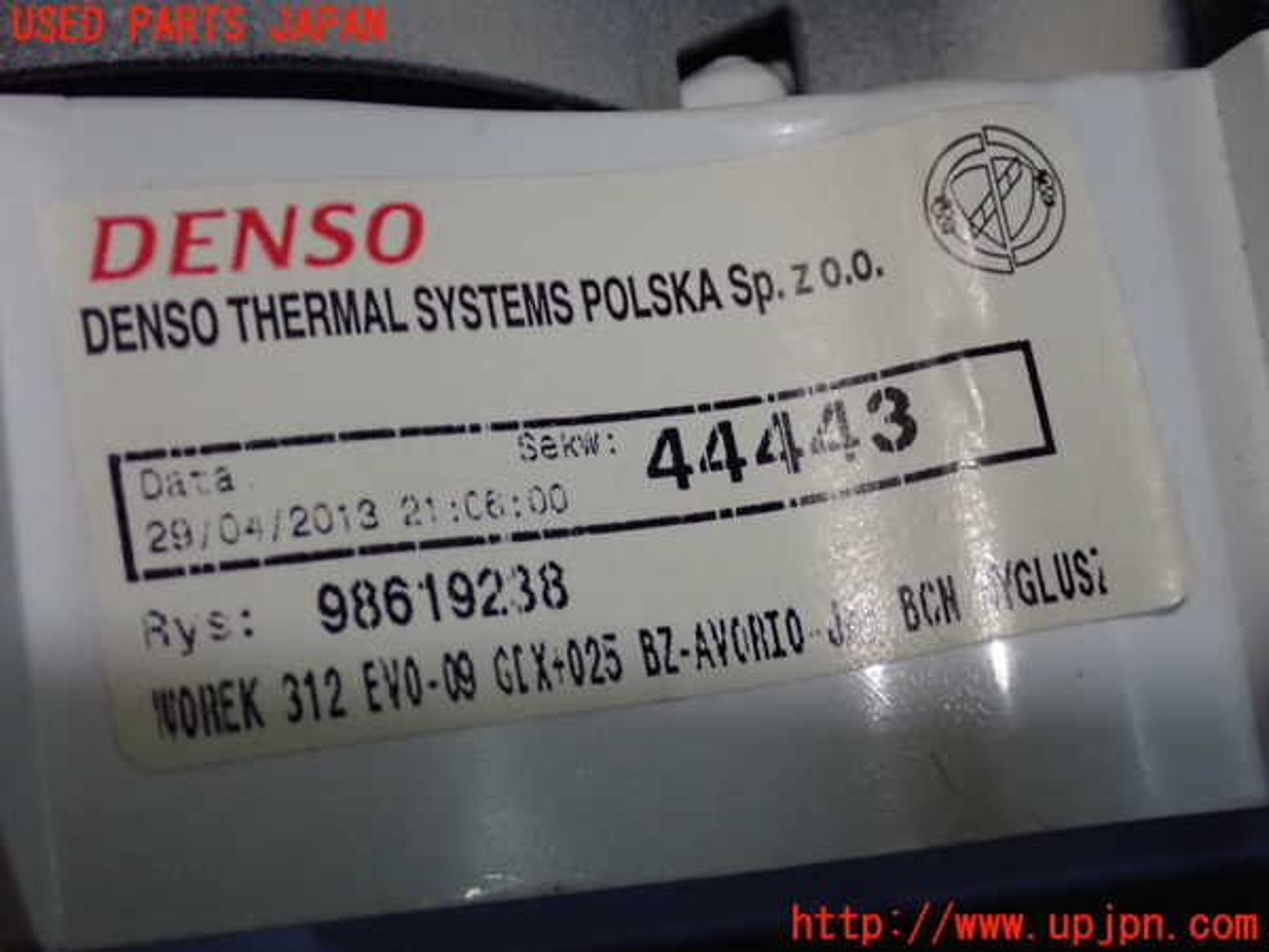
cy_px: 476
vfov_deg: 21.9
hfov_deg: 29.0
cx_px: 634
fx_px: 2456
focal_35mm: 67
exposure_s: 1/80
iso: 1250
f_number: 3.8
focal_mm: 11.88
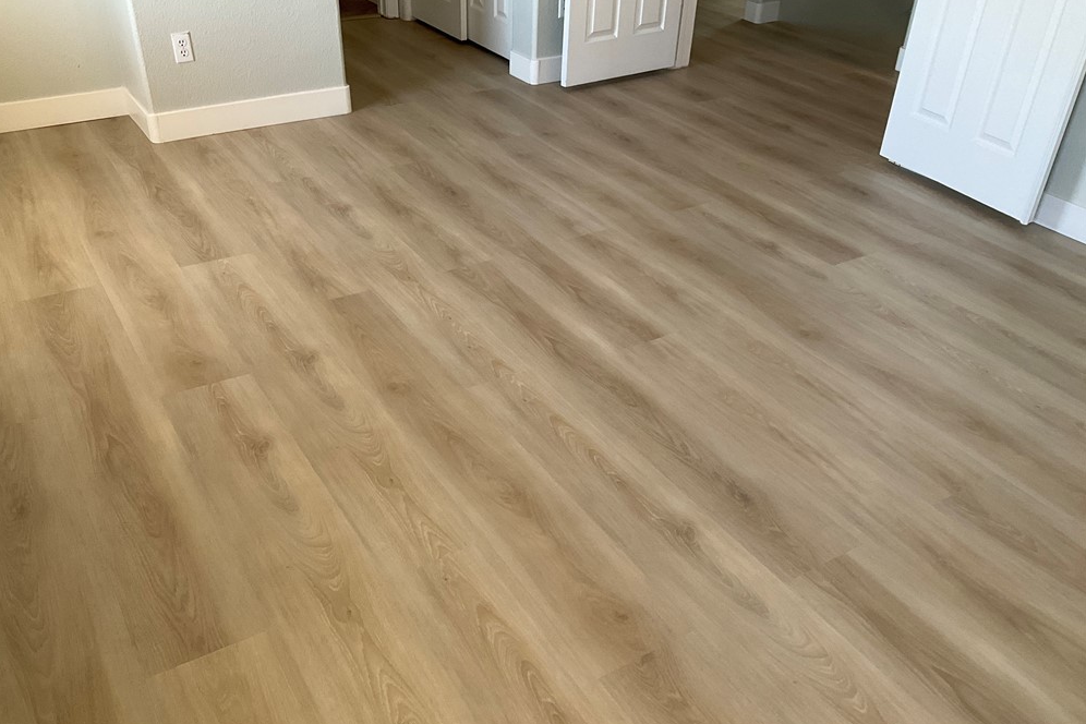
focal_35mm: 31
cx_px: 530
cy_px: 390
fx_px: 935
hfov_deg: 60.3
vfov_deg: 42.3
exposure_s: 1/99
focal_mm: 3
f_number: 1.8
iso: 64
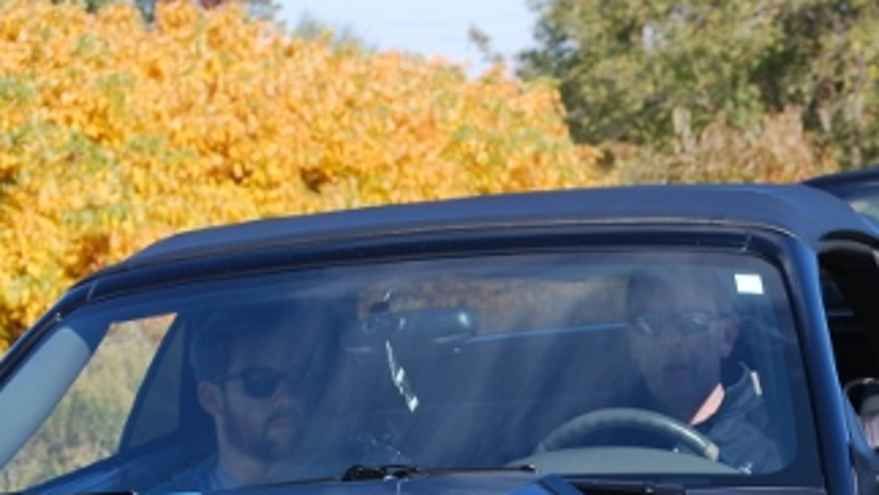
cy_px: 492
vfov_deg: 5.7
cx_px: 955
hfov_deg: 9.9
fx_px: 4997
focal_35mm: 214
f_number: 6.3
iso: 100
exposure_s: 1/160
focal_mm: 55
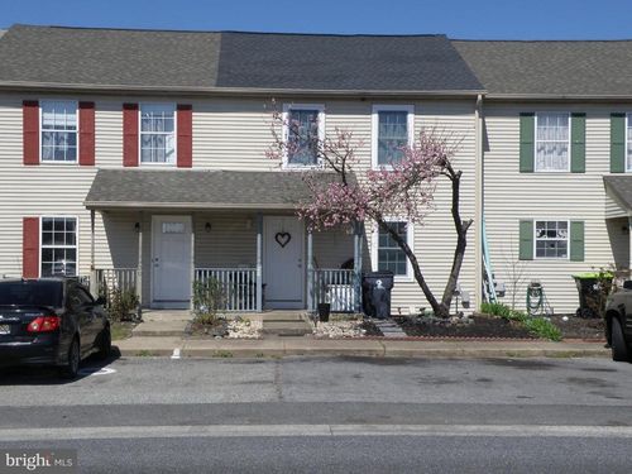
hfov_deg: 34.9
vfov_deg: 26.6
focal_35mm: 55
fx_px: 1004
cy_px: 237
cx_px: 316
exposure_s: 1/640
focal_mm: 9.77
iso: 64
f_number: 5.6
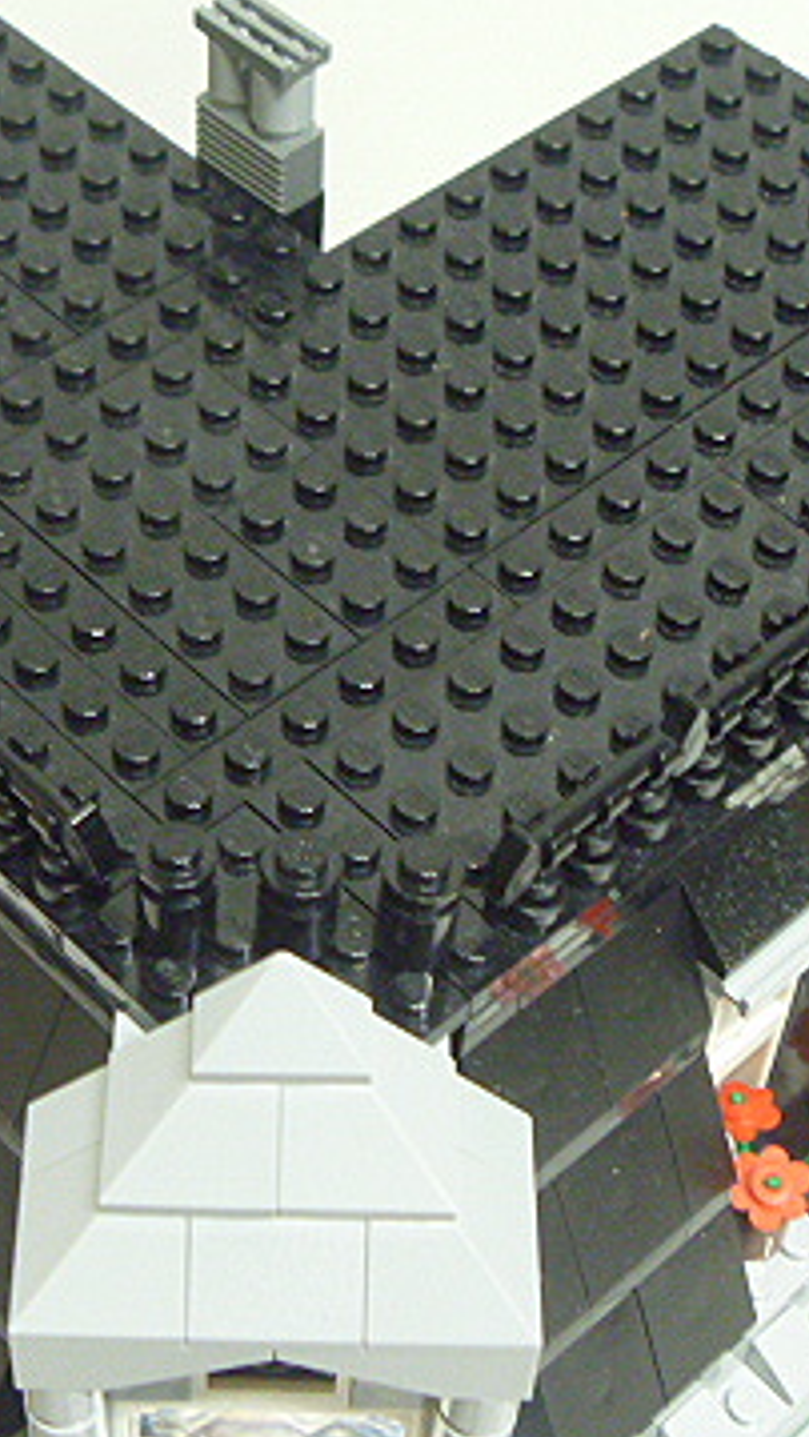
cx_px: 260
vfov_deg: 31.0
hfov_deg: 17.7
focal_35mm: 68
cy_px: 660
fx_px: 2593
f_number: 3.5
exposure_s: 1/5
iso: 400
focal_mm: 6.3
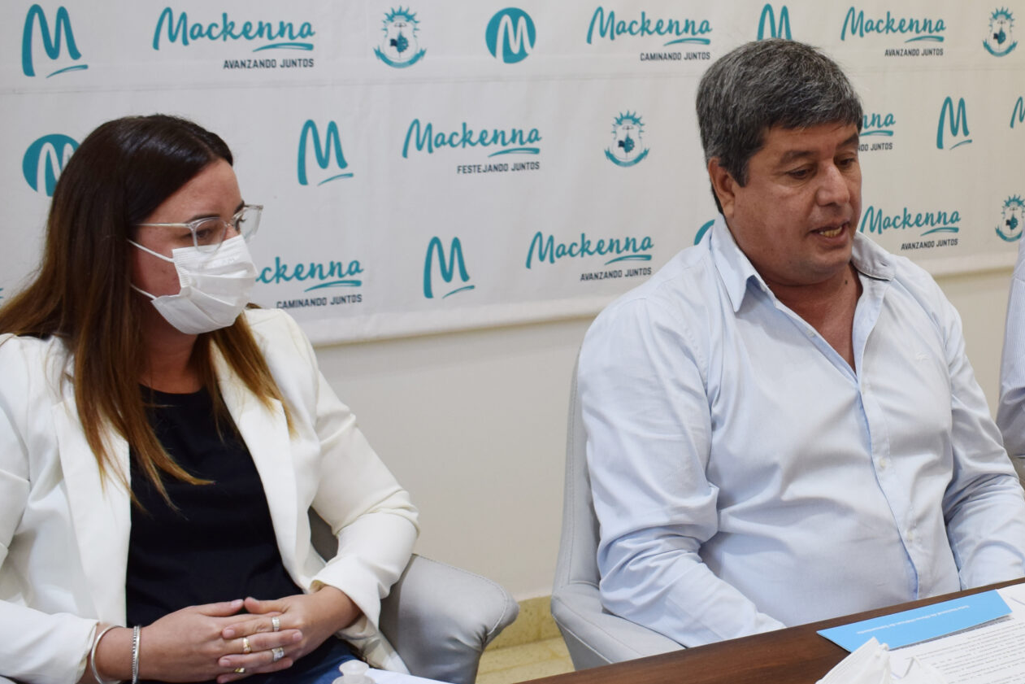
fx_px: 1908
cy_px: 278
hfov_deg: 29.2
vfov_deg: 20.3
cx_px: 858
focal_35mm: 67
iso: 400
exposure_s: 1/100
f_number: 5
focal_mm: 22
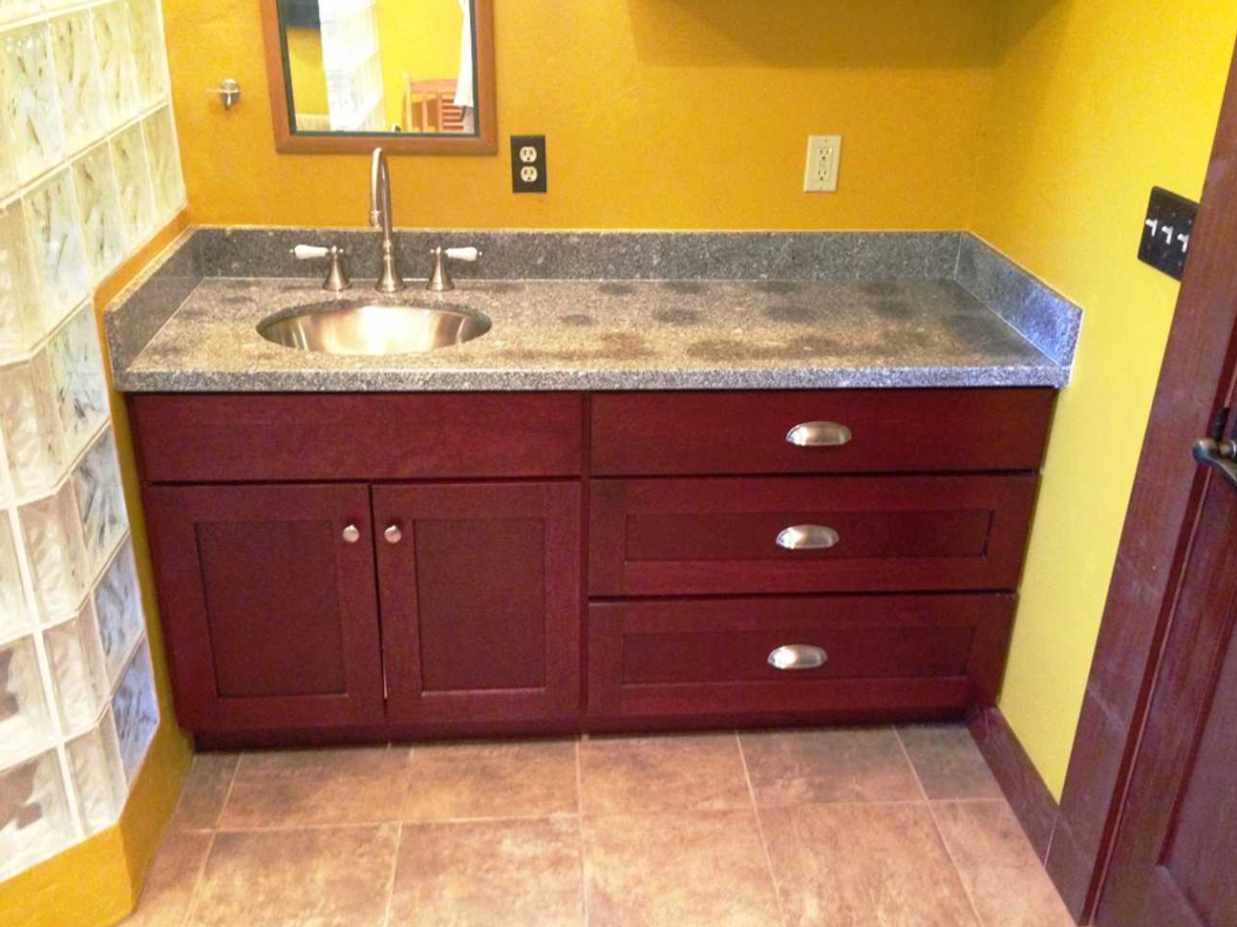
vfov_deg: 41.8
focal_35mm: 34
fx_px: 1215
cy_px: 464
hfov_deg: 54.0
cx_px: 616
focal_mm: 4.13
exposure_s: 1/15
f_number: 2.4
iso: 400
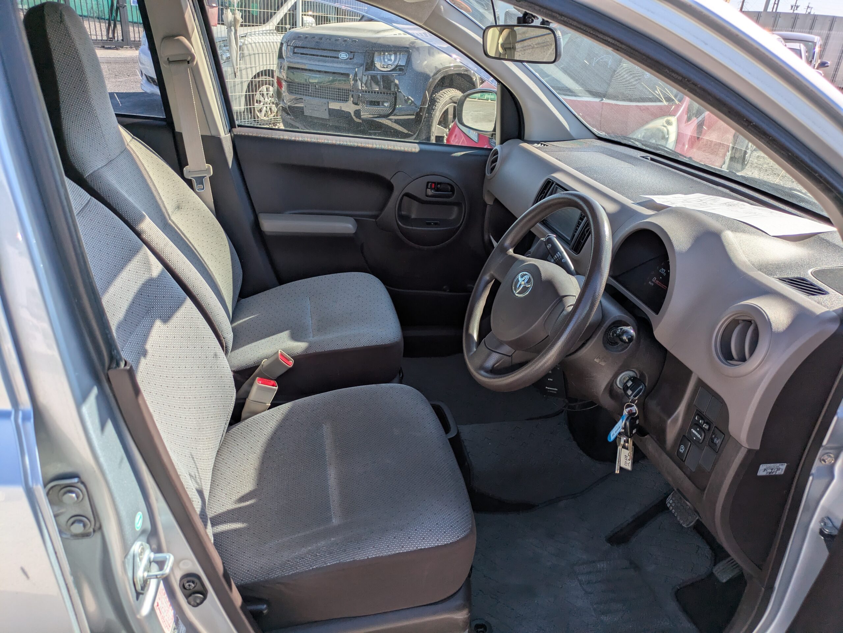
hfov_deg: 69.4
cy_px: 316
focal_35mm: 25
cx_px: 422
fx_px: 609
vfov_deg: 54.9
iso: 44
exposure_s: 1/1340
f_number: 1.89
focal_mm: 5.43
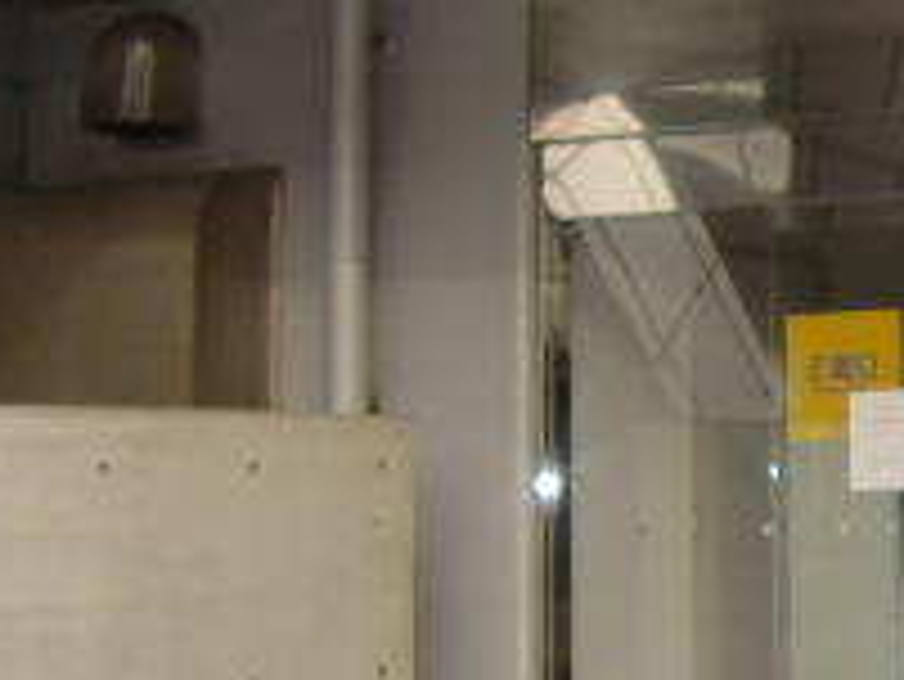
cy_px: 252
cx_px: 1417
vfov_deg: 16.6
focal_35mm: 89
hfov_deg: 18.9
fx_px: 2326
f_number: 2.6
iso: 64
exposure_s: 1/200
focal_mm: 4.9
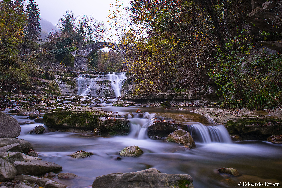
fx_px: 274
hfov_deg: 54.4
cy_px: 94
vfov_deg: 37.9
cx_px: 141
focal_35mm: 35
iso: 500
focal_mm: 35
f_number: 11
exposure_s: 30
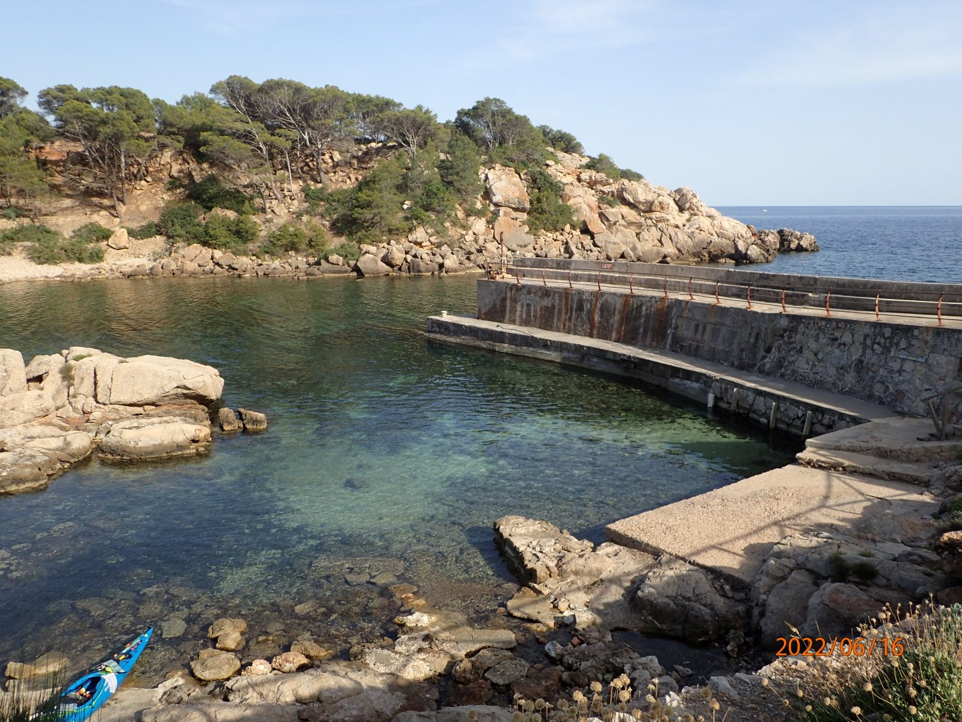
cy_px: 361
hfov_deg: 63.4
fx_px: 778
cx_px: 481
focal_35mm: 28
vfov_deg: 49.7
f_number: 3.2
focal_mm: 5.14
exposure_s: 1/800
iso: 100
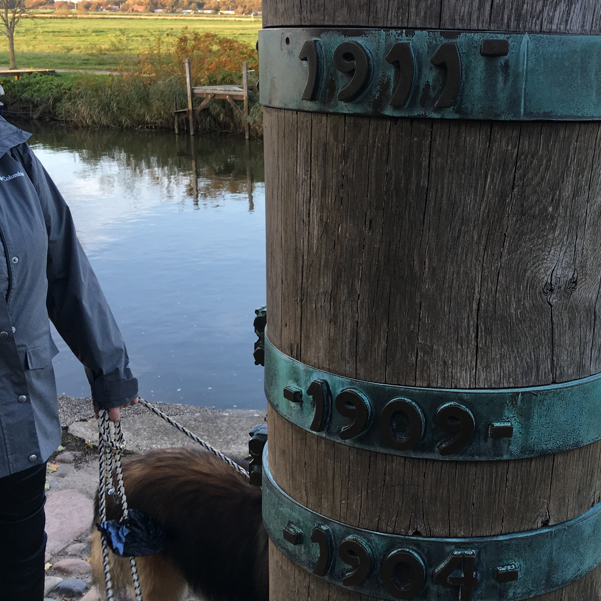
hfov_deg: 35.7
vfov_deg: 36.1
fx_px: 923
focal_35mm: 47
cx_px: 407
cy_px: 315
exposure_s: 1/100
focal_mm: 4.15
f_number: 2.2
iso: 32
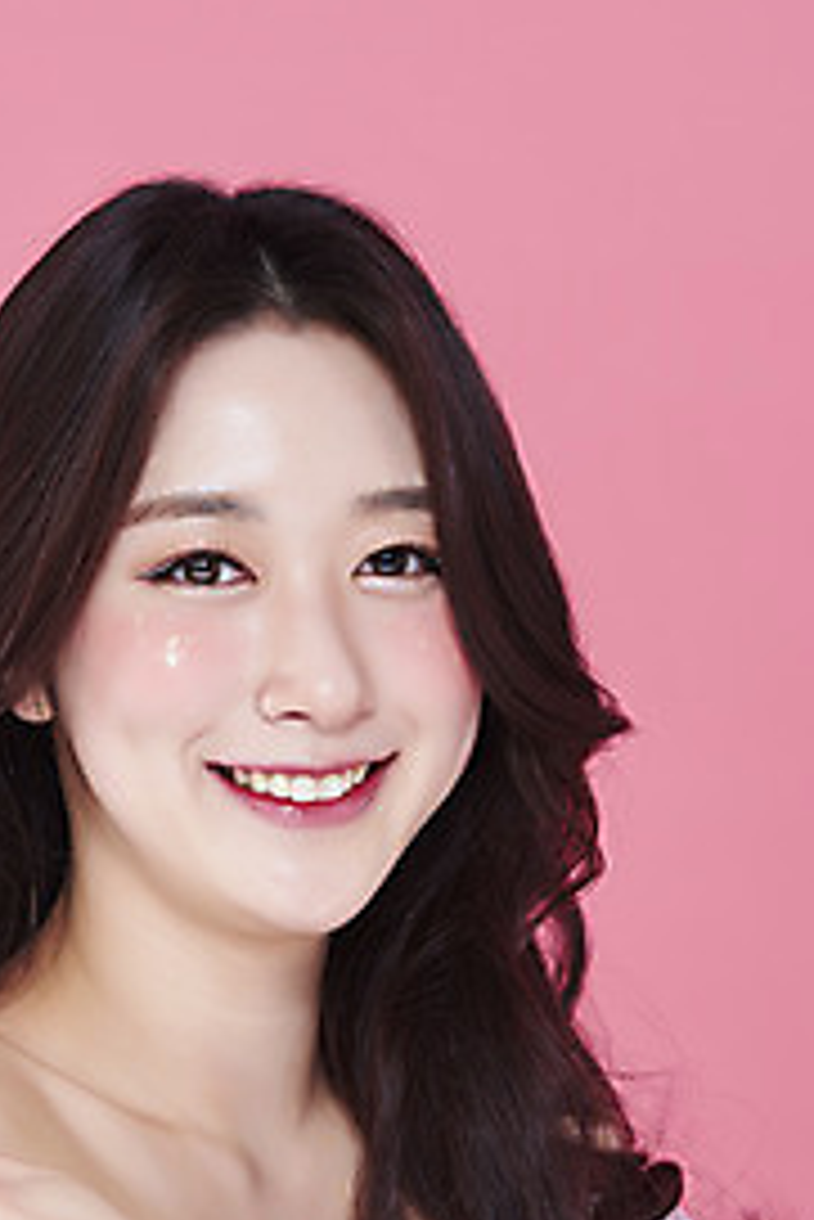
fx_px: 5250
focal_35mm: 155
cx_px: 227
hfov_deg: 8.9
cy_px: 846
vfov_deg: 13.2
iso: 64
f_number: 11
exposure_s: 1/125
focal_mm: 105
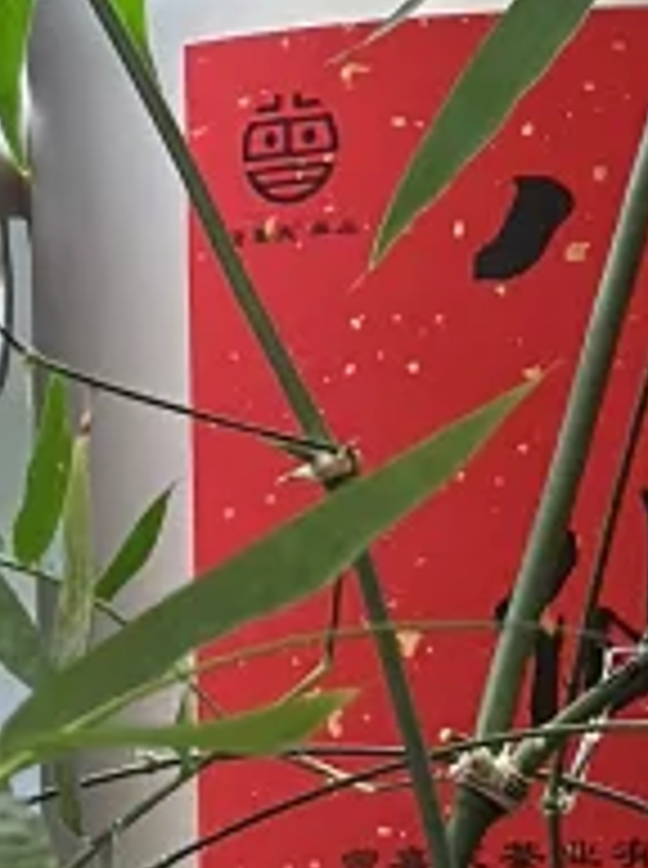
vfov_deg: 5.5
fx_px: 8990
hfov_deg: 4.1
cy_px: 477
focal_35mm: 359
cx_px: 270
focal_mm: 6.86
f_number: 1.78
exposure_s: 1/100
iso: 125
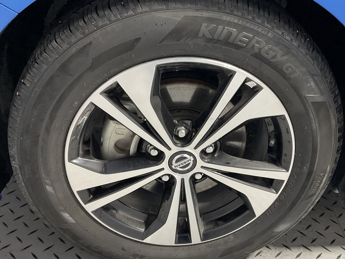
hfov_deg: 43.7
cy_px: 156
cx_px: 197
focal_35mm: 43
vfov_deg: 33.5
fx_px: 429
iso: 160
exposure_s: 1/60
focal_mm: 3
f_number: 1.8
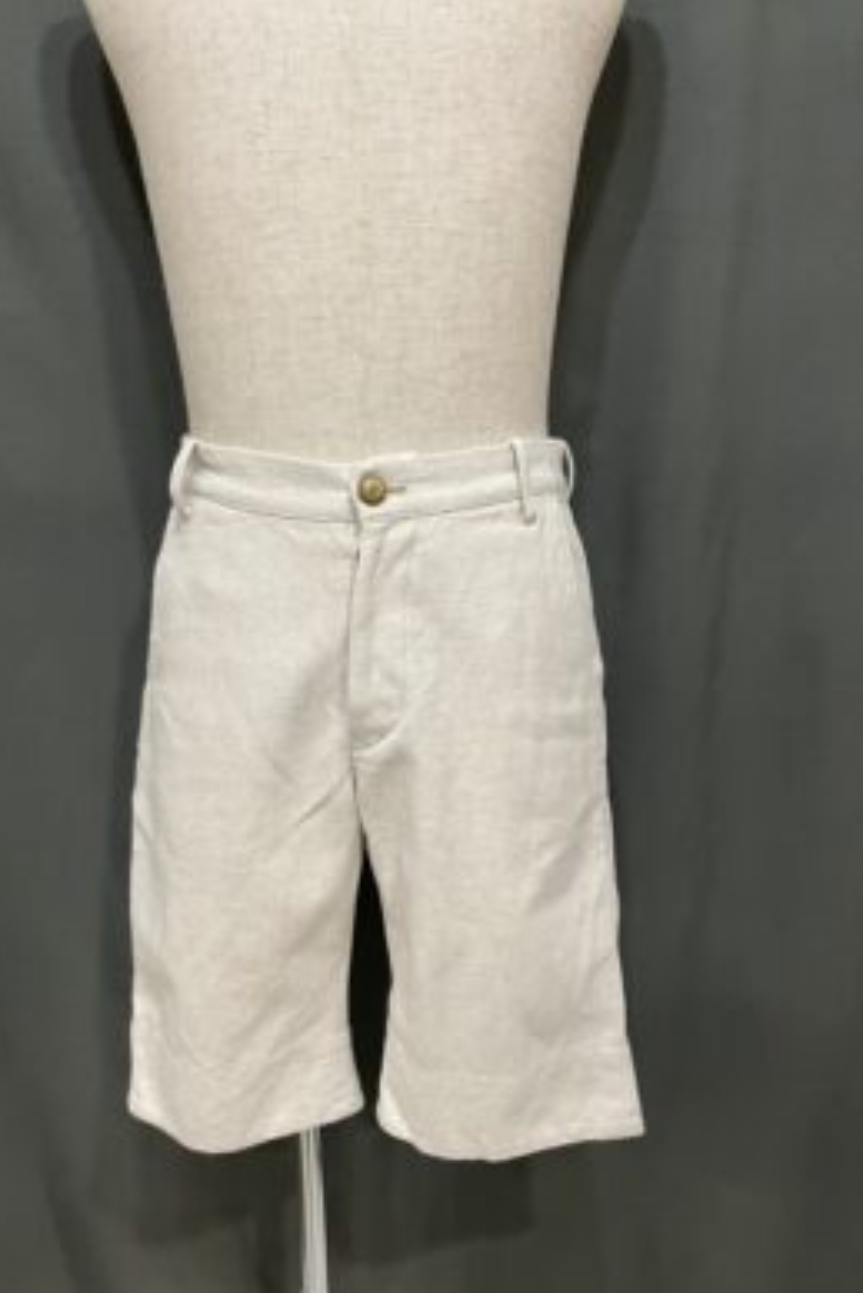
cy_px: 663
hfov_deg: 43.5
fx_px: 1078
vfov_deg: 61.9
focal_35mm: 30
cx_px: 373
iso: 200
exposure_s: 1/50
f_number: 1.8
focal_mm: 3.99
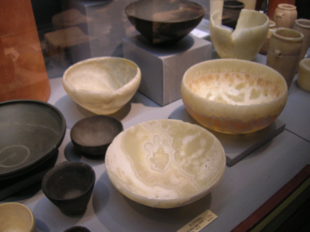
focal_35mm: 34
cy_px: 116
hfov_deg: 54.0
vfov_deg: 41.7
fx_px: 304
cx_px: 155
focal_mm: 5.7
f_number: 2.9
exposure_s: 1/4.1
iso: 119
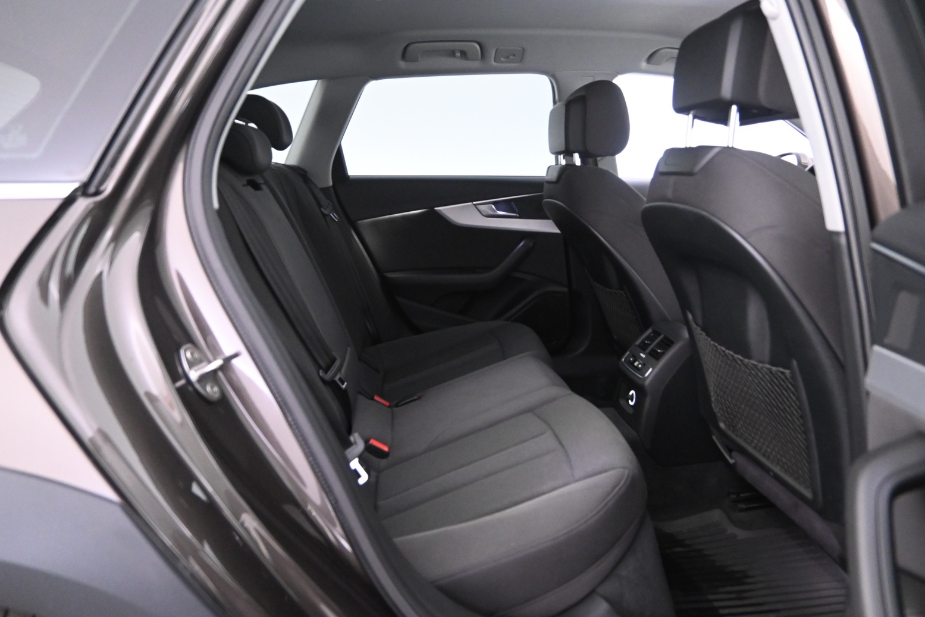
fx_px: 642
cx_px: 476
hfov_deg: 71.5
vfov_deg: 51.3
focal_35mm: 25
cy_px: 311
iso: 3200
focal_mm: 16
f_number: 3.5
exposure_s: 1/20
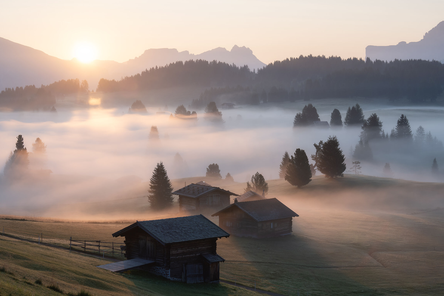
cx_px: 222
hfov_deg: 28.8
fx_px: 863
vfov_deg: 19.5
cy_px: 148
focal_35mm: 70
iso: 100
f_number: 8
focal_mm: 70
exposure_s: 1/60
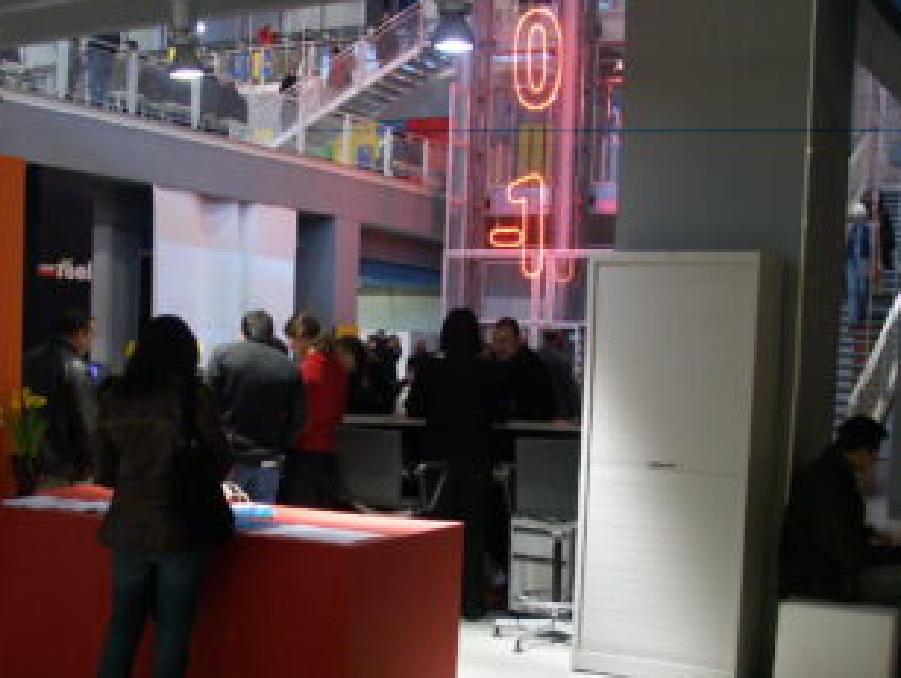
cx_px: 311
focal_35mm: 50
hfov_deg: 37.8
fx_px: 1303
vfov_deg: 28.8
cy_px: 502
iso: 200
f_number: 3.2
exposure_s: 1/13
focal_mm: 7.67
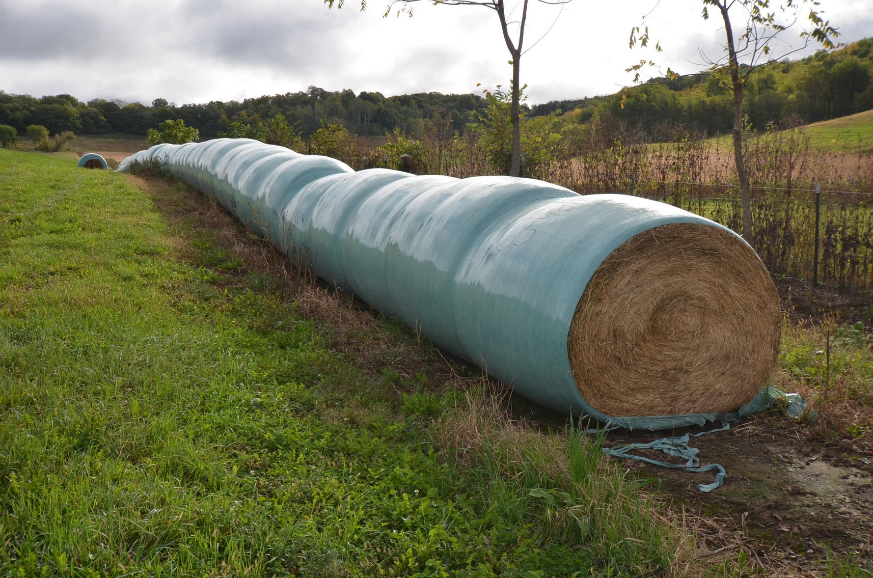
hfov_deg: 53.2
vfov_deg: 36.7
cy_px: 289
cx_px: 436
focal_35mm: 36
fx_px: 871
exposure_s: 1/200
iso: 100
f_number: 9
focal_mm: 24
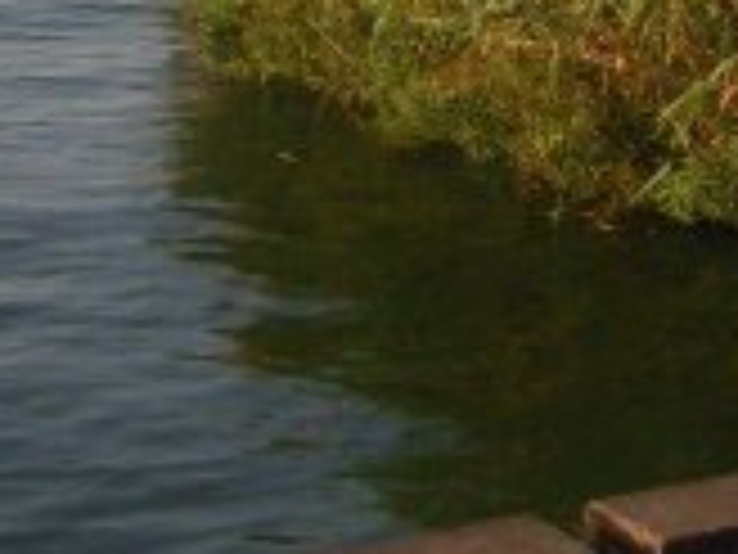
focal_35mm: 144
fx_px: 3070
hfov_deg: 12.6
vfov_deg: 9.8
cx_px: 1278
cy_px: -446
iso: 64
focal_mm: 5.7
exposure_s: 1/100
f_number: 2.8
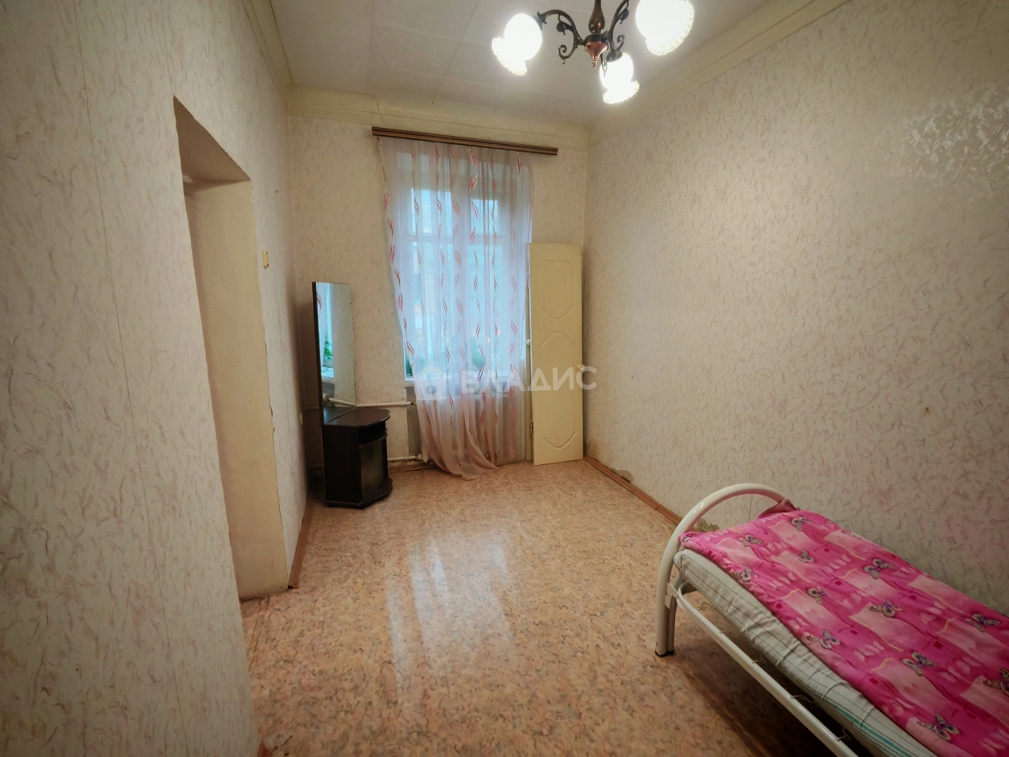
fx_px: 466
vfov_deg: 78.1
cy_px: 378
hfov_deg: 94.5
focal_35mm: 16
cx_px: 504
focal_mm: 1.96
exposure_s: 1/33
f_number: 2.2
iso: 160
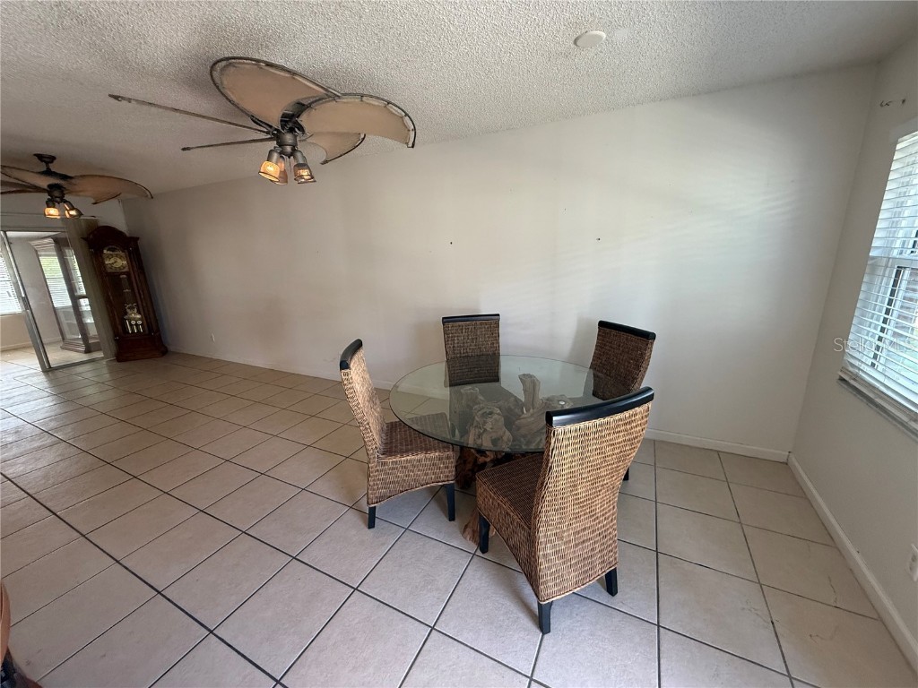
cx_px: 459
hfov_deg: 102.1
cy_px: 344
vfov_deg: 85.7
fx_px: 371
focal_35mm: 14
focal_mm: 2.22
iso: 250
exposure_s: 1/120
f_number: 2.2
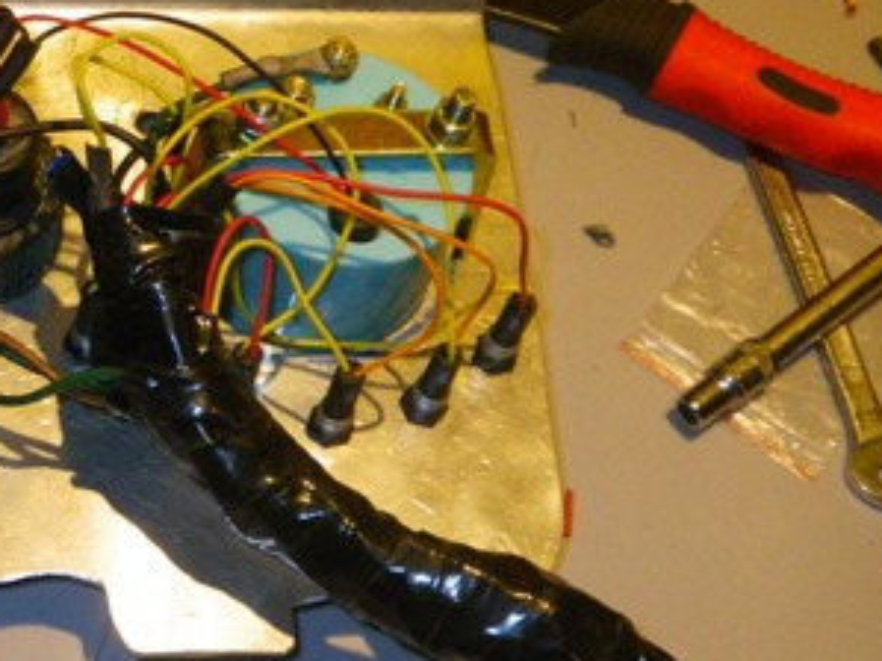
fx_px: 1910
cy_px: 561
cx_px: -41
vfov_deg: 19.4
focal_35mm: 75
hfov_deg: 24.6
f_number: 3.5
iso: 250
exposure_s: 1/50
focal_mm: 5
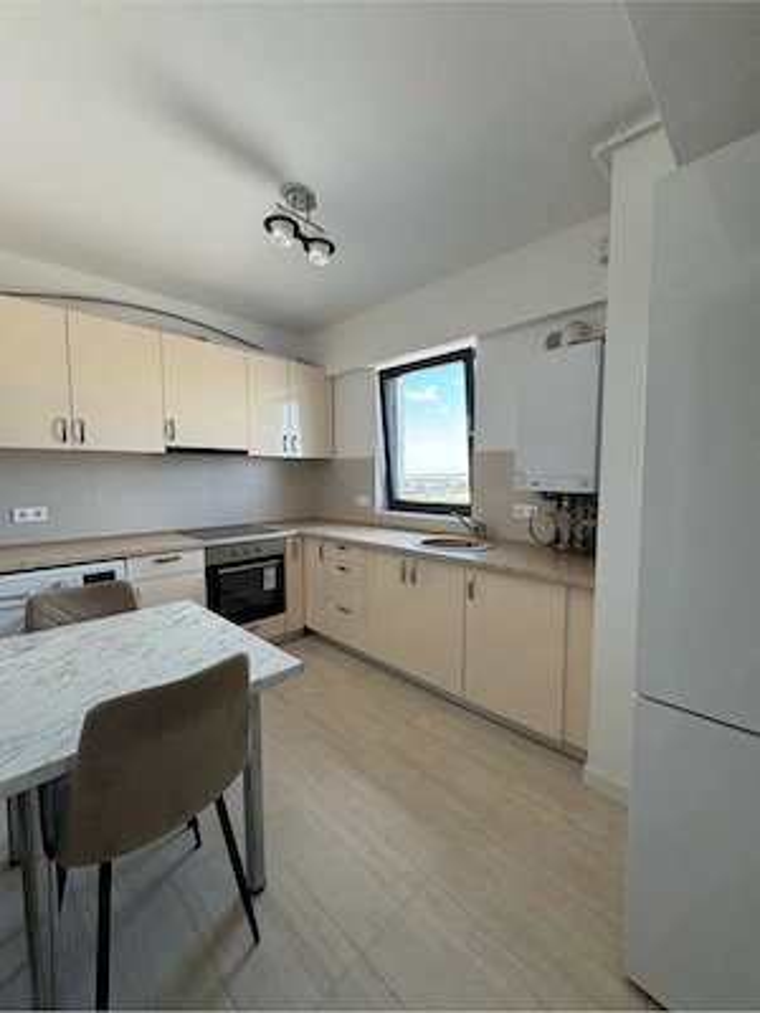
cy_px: 506
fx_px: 410
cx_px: 380
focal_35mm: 14
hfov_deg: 85.7
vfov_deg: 102.1
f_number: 2.2
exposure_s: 1/99
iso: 160
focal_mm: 2.22
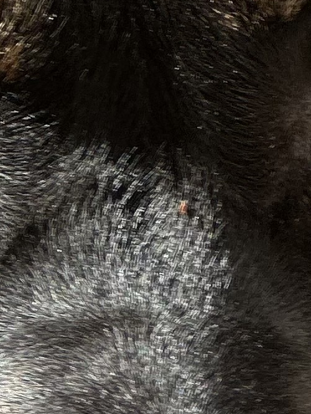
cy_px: 339
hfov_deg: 3.2
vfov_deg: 4.3
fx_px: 5579
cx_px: 233
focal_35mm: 466
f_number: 2.8
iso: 20
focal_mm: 9
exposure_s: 1/127
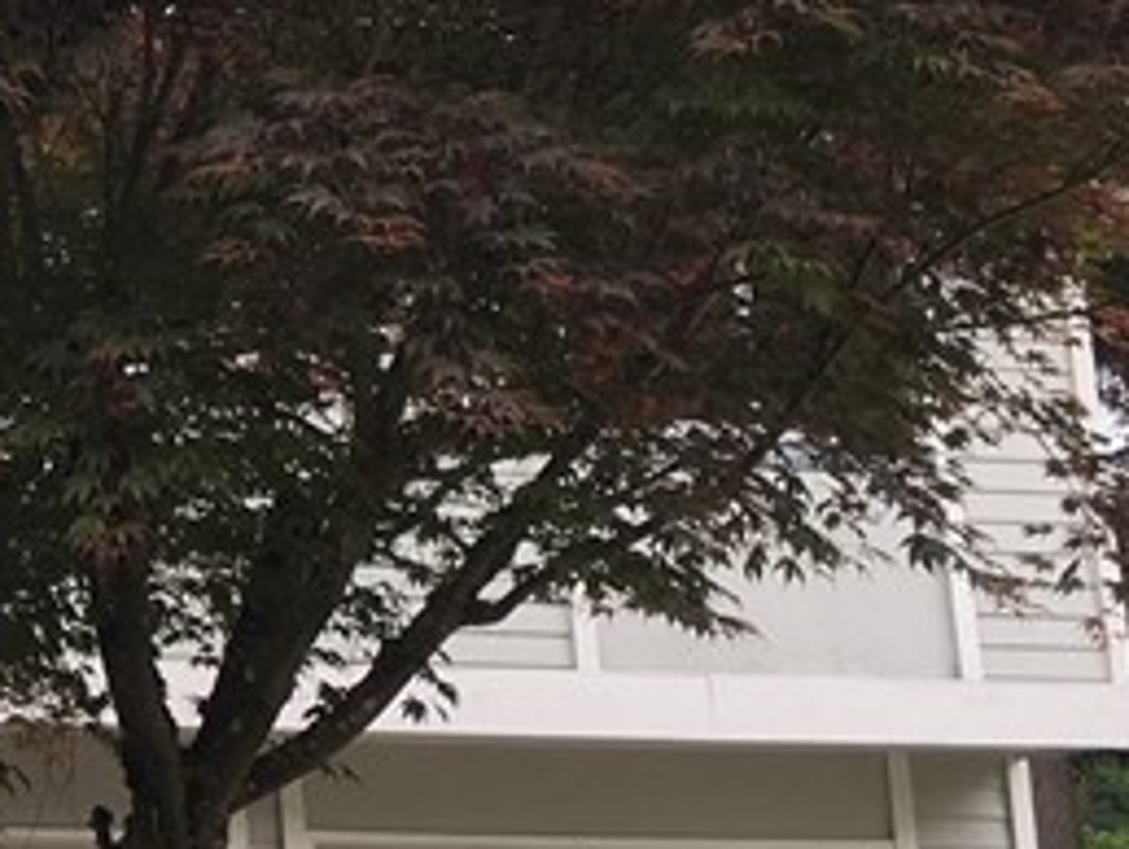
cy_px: 206
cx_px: -691
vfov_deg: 12.9
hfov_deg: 15.4
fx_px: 3754
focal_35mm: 115
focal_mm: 4.15
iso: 25
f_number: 2.2
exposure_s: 1/120
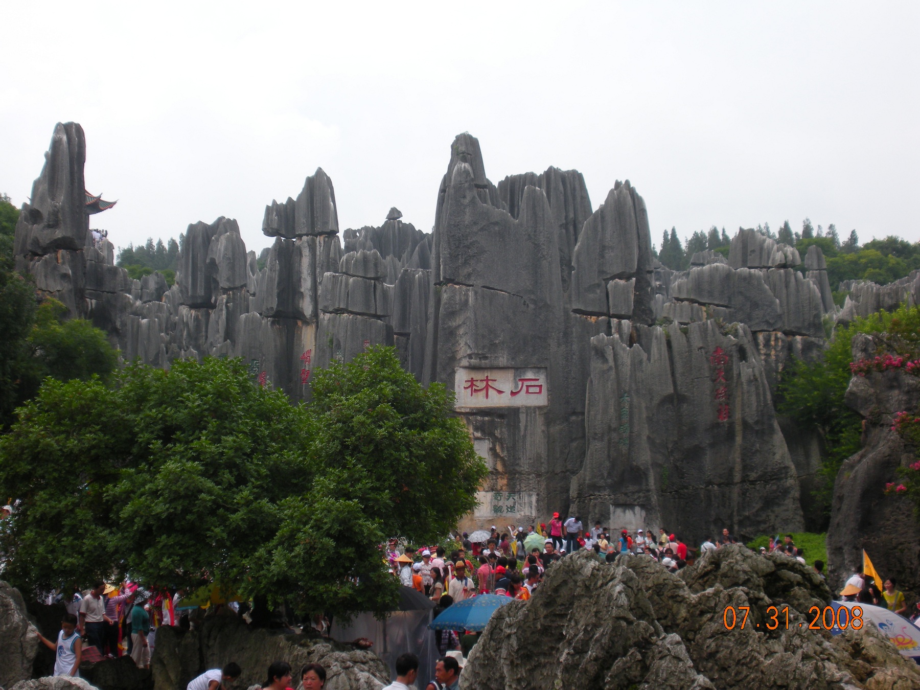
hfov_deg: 36.8
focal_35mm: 52
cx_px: 460
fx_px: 1382
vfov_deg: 28.0
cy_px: 345
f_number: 4.4
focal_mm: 9.1
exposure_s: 1/290
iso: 64
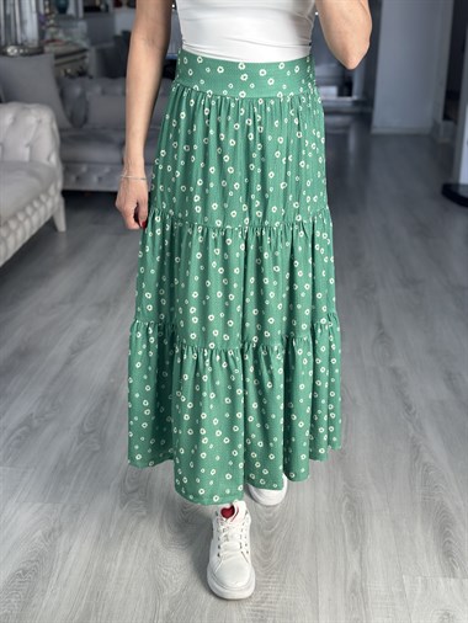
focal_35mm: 48
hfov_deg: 30.3
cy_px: 312
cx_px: 234
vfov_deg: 39.6
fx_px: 865
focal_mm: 6.86
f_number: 1.78
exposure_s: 1/172
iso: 80
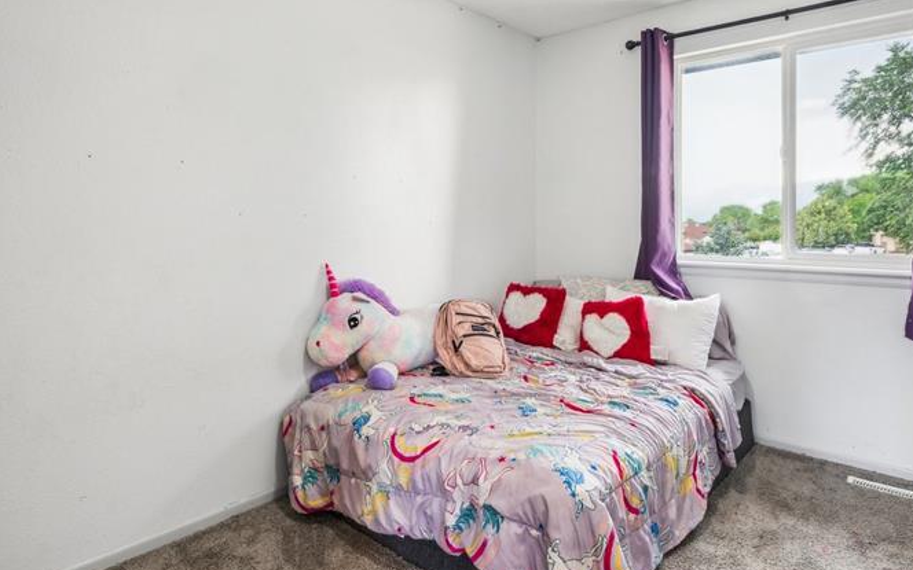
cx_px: 472
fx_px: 547
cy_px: 223
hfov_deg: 79.6
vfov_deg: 54.6
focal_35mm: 22
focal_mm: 14
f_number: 9
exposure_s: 1.3
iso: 100
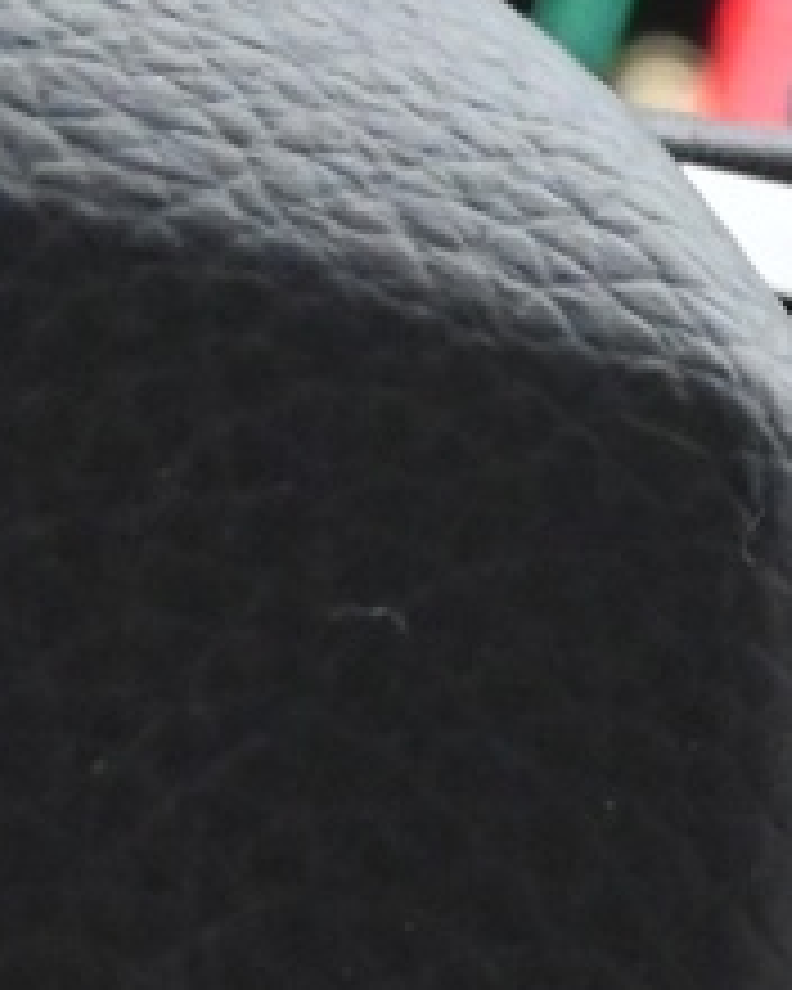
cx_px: 1566
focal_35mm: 217
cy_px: 1670
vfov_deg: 8.6
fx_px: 6371
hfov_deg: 6.9
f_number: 4
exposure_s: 1/30
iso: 3200
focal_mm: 21
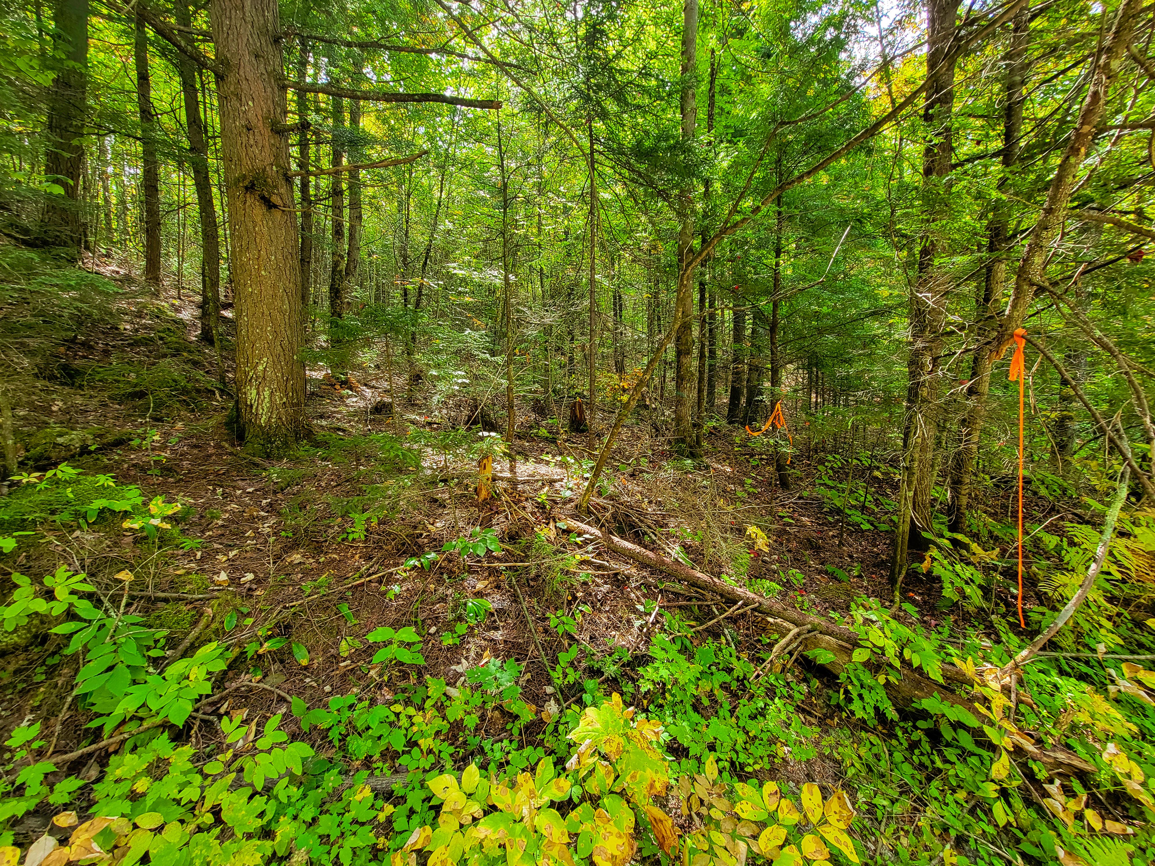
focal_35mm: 13
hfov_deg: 106.2
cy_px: 433
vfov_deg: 89.9
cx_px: 578
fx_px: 434
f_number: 2.2
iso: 160
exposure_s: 1/60
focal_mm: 2.2
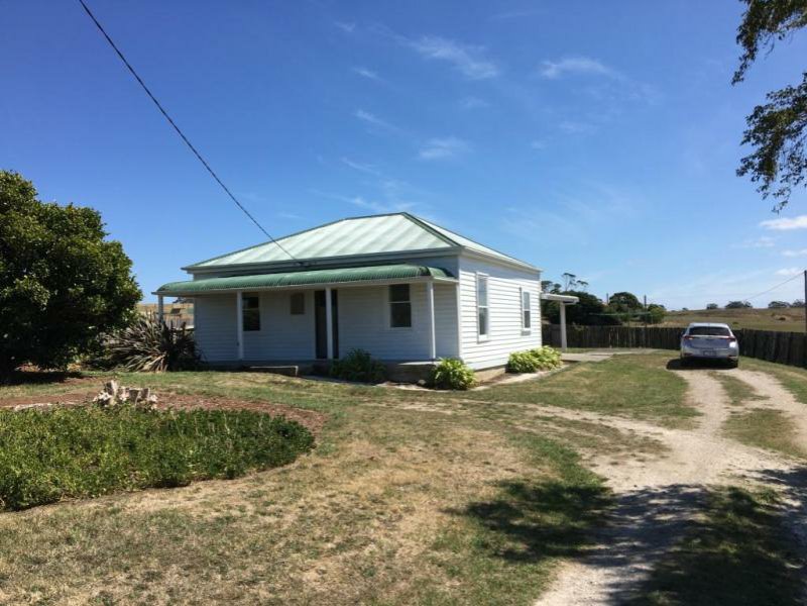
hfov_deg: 61.7
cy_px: 303
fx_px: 676
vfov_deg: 48.2
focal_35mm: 29
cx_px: 404
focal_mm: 4.15
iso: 25
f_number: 2.2
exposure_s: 1/2079
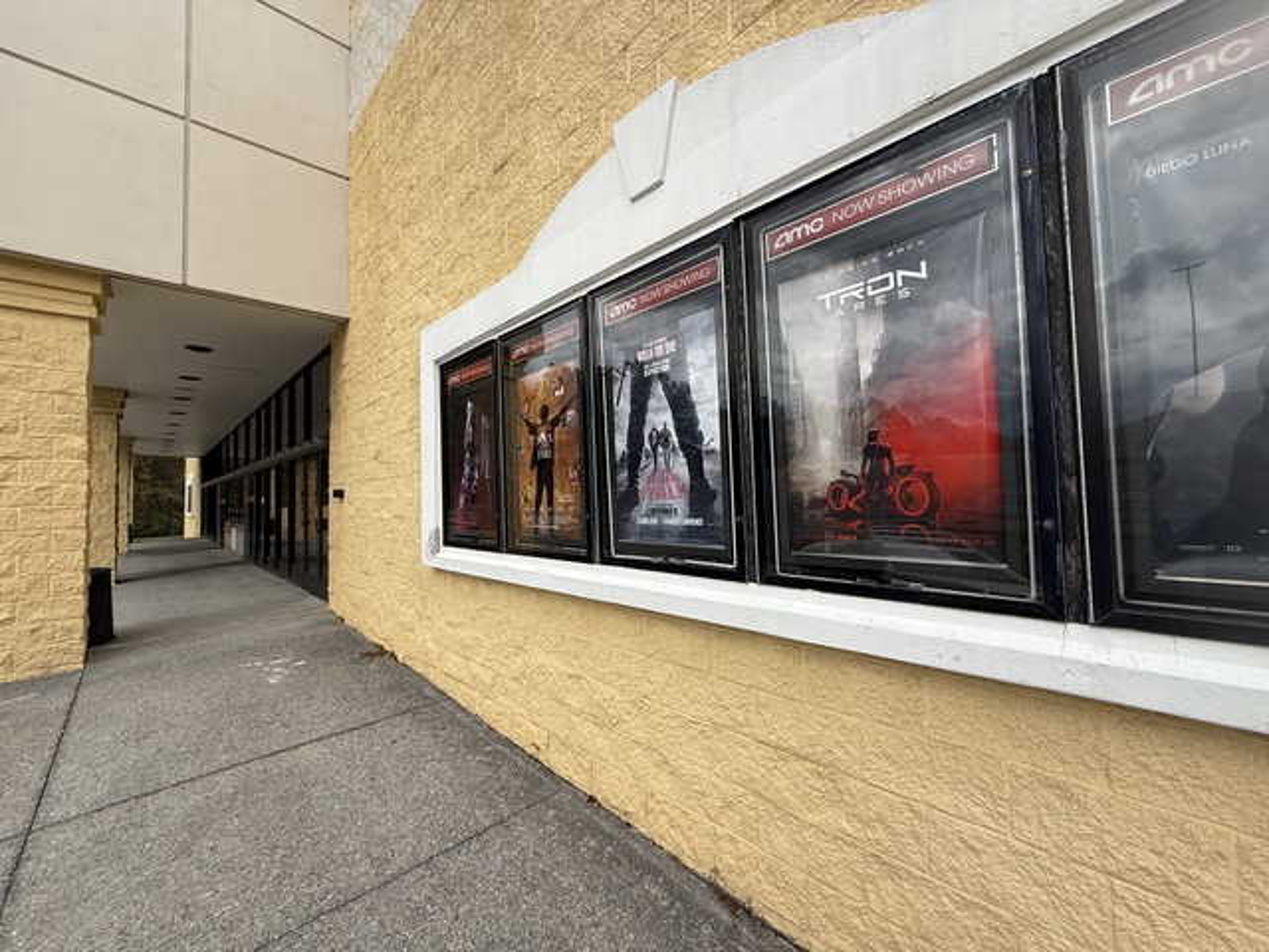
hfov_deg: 102.1
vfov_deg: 85.7
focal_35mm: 14
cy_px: 476
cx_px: 634
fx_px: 513
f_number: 2.2
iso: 50
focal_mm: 2.22
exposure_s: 1/1145
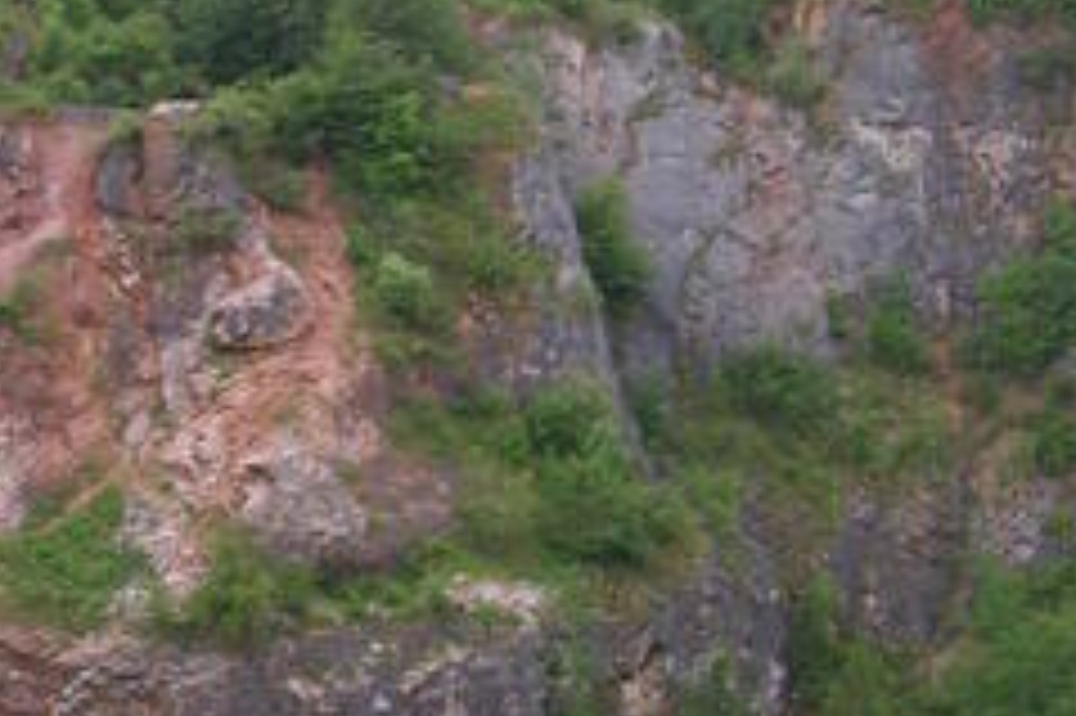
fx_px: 3853
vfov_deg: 10.5
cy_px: 698
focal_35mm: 129
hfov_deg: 15.7
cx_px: 54
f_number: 2.8
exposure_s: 1/250
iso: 50
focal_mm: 6.1
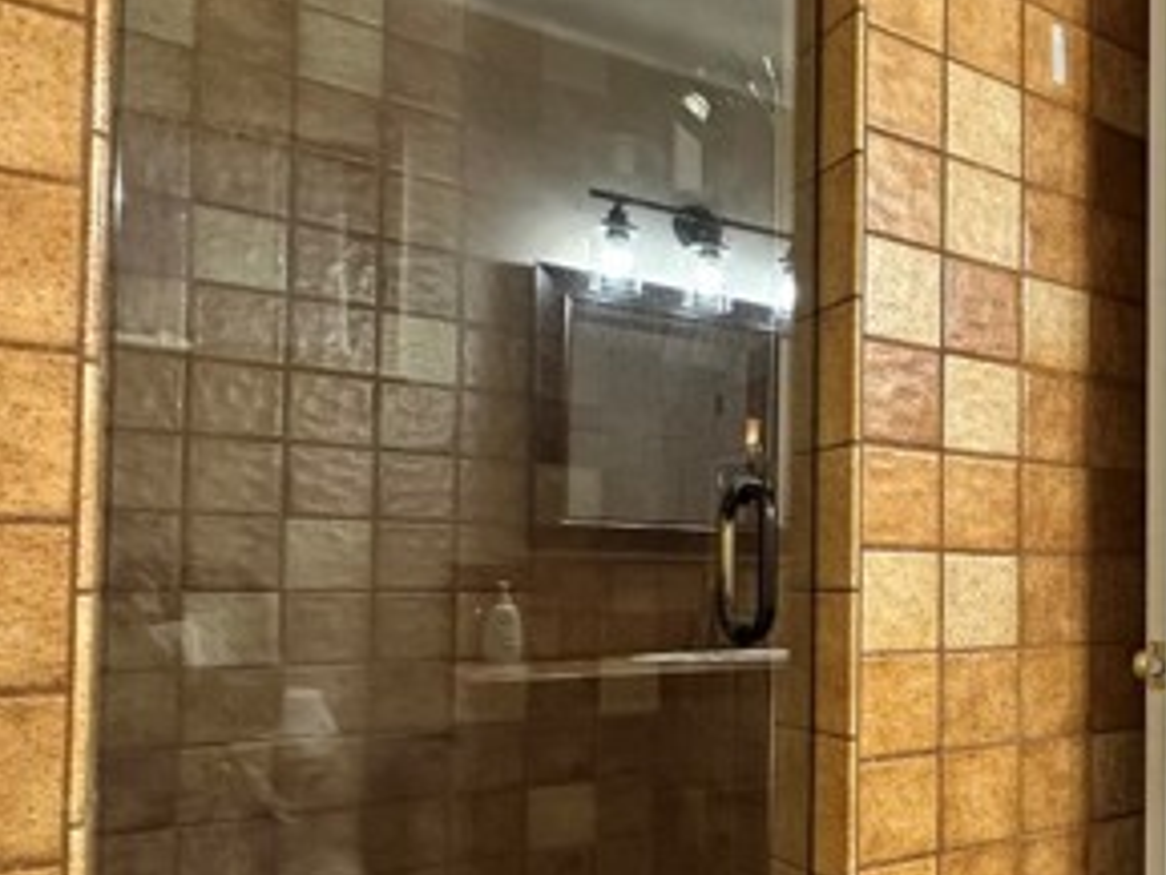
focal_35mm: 31
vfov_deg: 45.0
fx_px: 1045
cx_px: 1118
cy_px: 565
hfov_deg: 49.6
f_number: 2.2
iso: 250
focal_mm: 2.22
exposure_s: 1/60
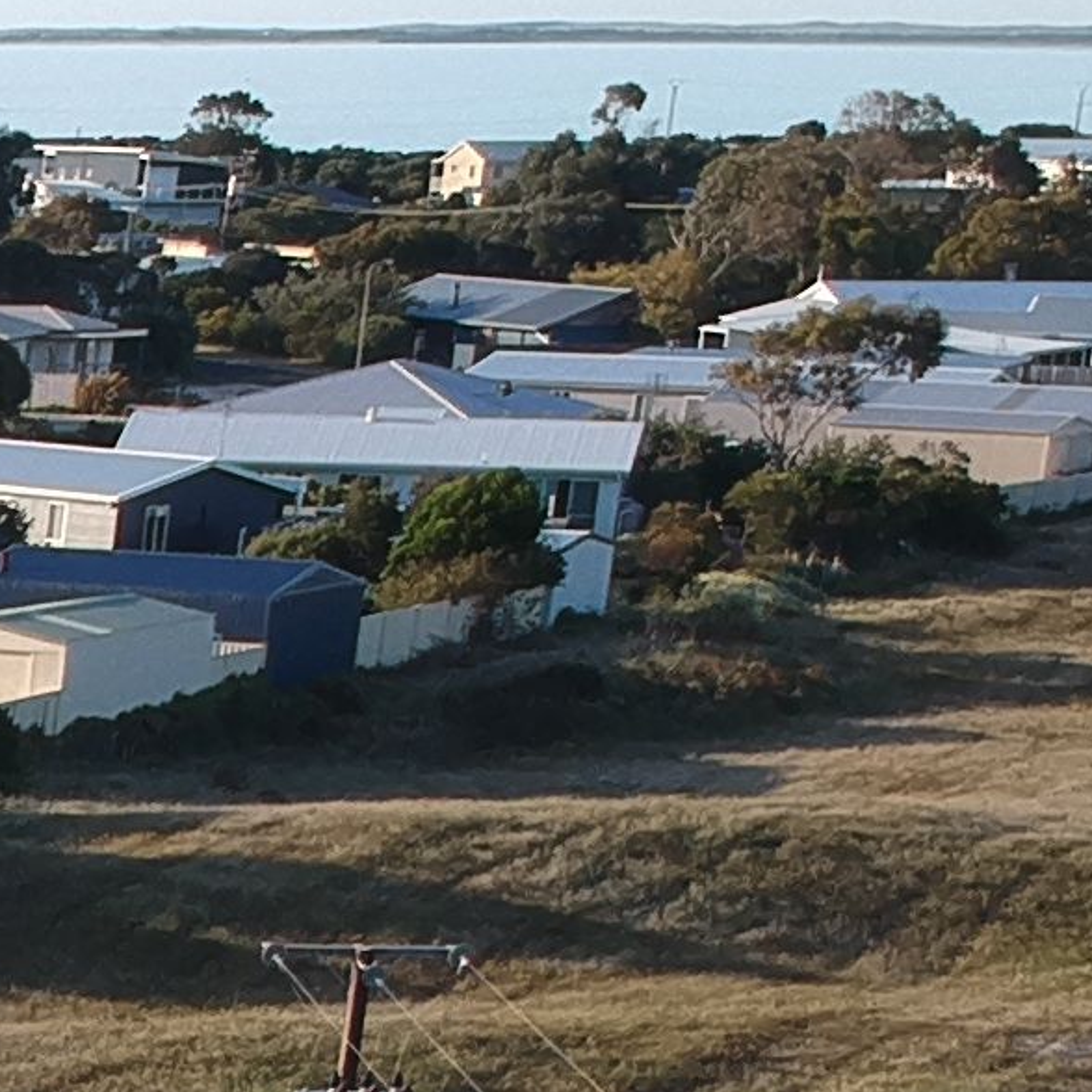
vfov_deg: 10.7
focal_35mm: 149
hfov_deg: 9.8
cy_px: 2208
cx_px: -1842
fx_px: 5318
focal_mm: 4.49
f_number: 2.6
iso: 100
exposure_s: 1/500
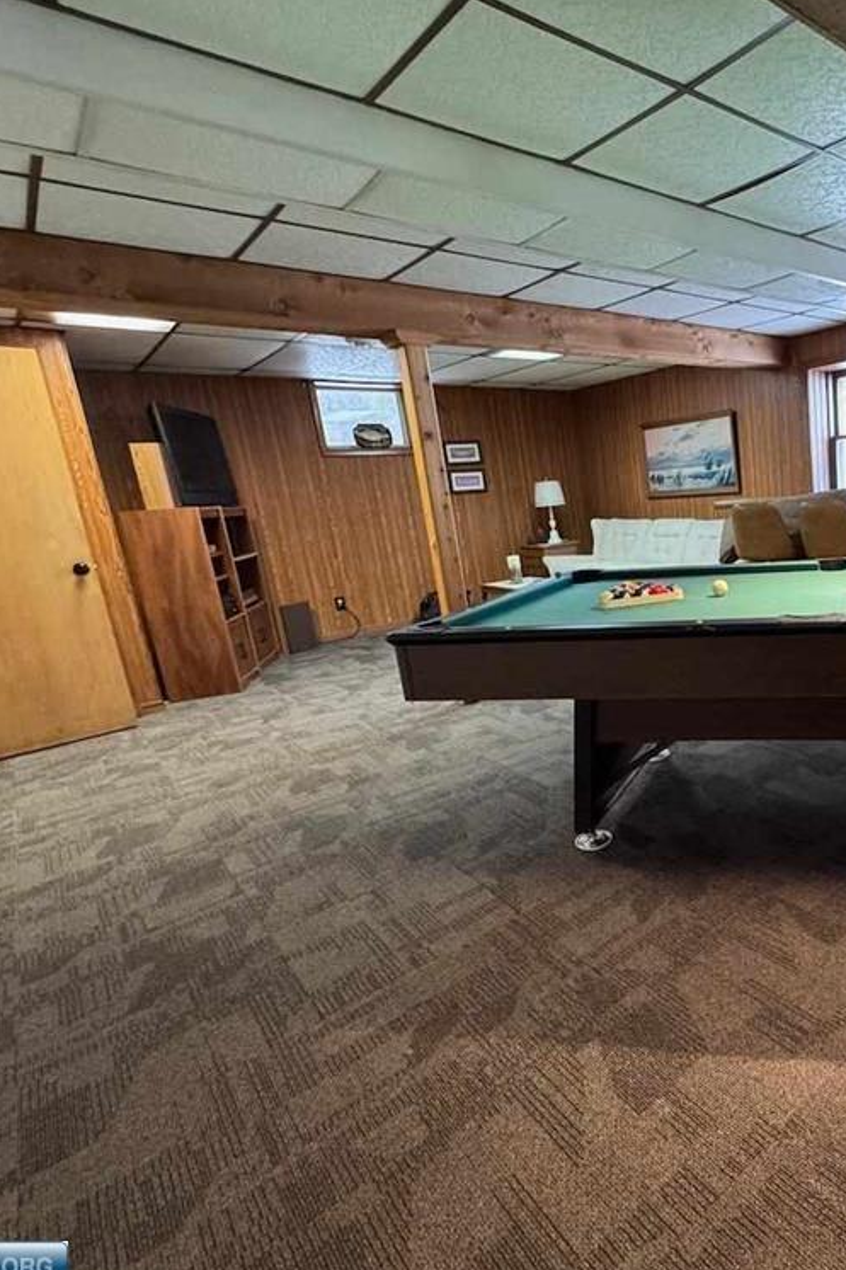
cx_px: 754
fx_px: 705
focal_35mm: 20
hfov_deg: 54.3
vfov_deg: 84.0
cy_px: 638
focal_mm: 2.22
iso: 640
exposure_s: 1/60
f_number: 2.2
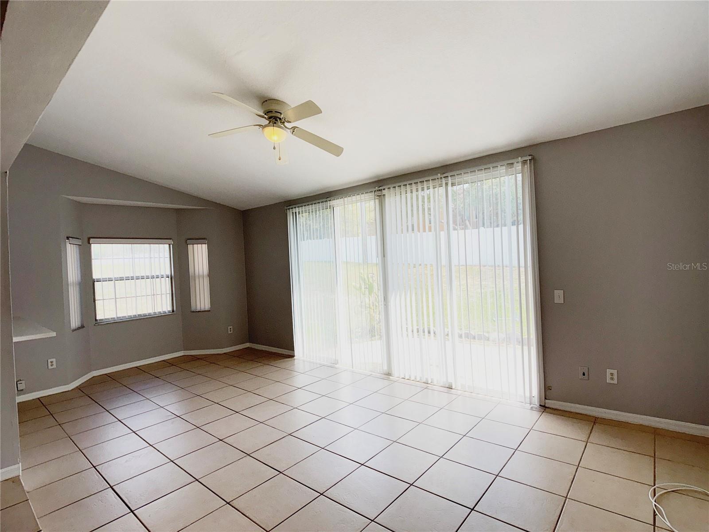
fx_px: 492
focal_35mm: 24
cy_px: 266
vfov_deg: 56.8
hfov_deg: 71.6
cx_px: 354
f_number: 1.78
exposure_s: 1/1385
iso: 100
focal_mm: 6.76
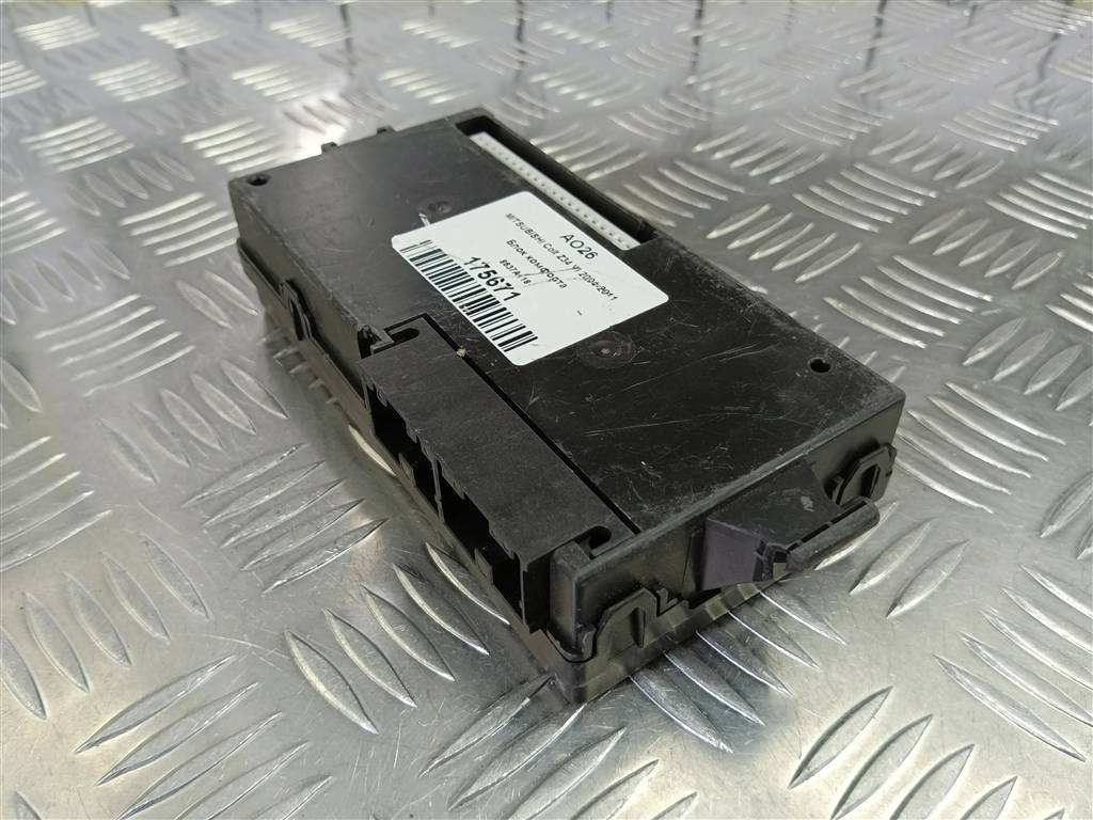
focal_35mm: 27
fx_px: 853
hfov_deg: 65.3
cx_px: 546
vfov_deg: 51.4
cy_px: 410
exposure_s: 1/50
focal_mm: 4.11
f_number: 1.6
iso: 150
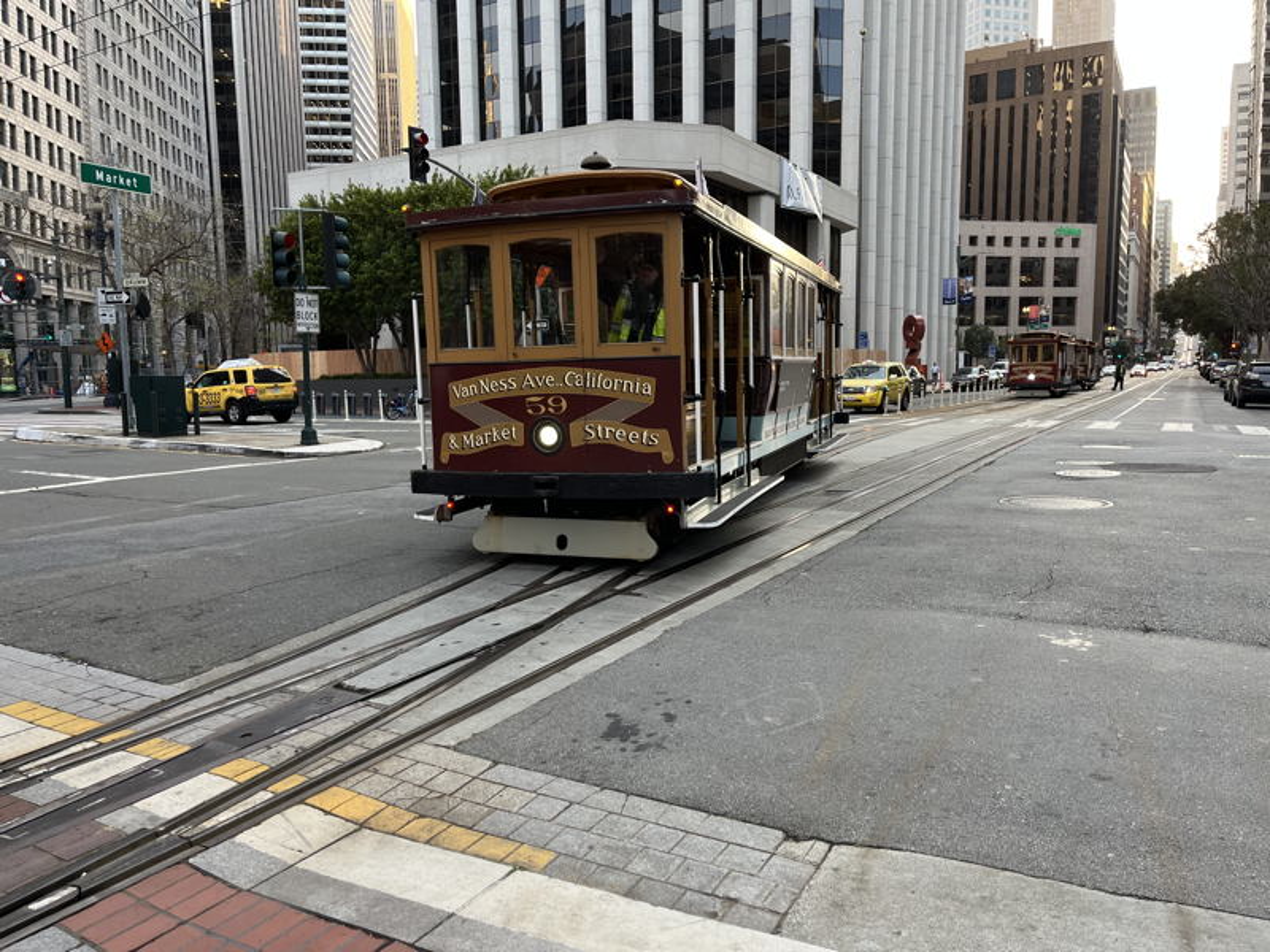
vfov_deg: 53.1
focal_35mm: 26
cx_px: 635
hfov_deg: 67.3
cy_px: 476
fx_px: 954
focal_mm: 5.1
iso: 40
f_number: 1.6
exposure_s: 1/122
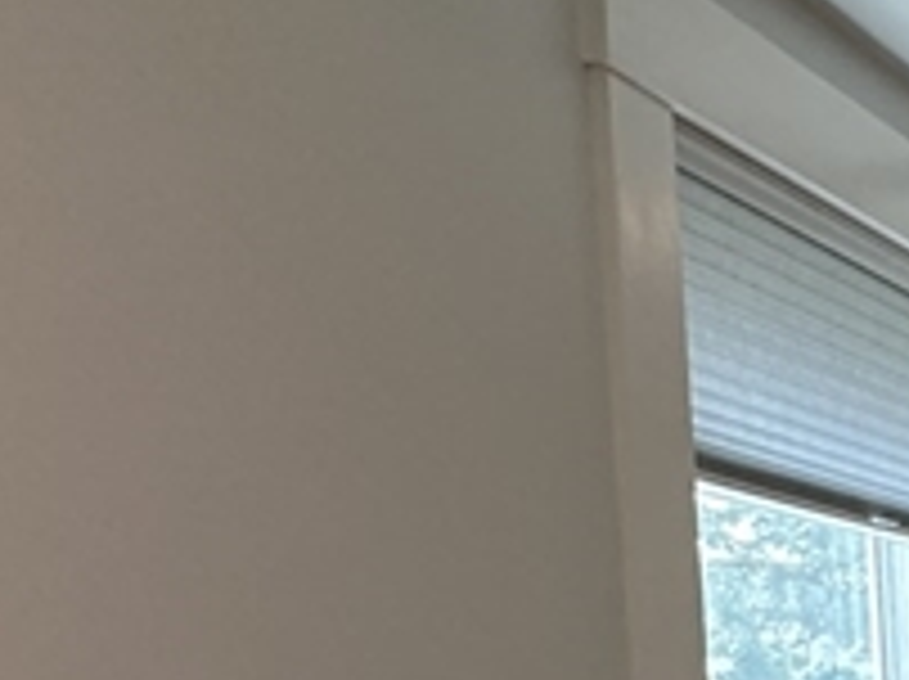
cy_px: 923
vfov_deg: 18.9
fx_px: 1862
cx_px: 1822
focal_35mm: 71
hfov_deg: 18.3
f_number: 2.2
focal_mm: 2.22
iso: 200
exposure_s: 1/120
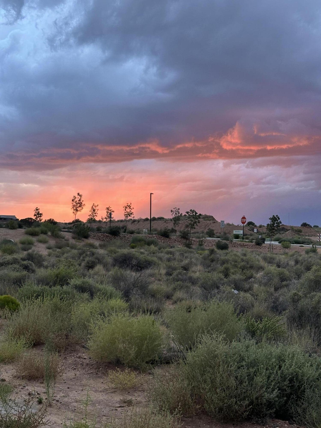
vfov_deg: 39.7
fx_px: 593
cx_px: 160
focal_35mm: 48
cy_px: 214
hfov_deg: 30.3
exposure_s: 1/60
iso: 160
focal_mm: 6.86
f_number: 1.78
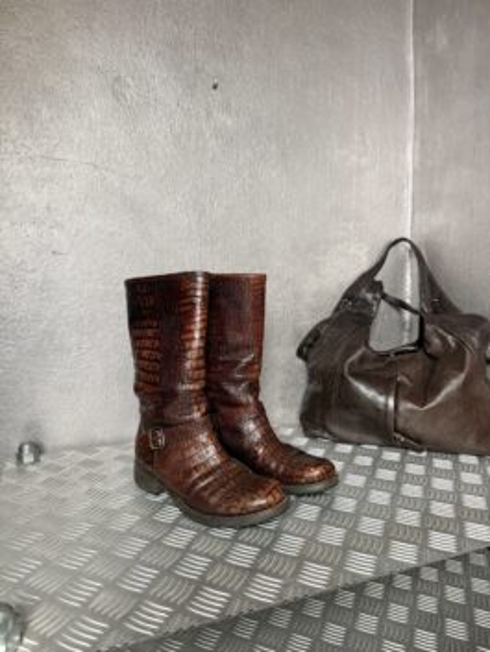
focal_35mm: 24
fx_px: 453
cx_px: 245
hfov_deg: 56.8
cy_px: 326
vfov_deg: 71.6
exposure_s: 1/60
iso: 320
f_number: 1.78
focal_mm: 6.76
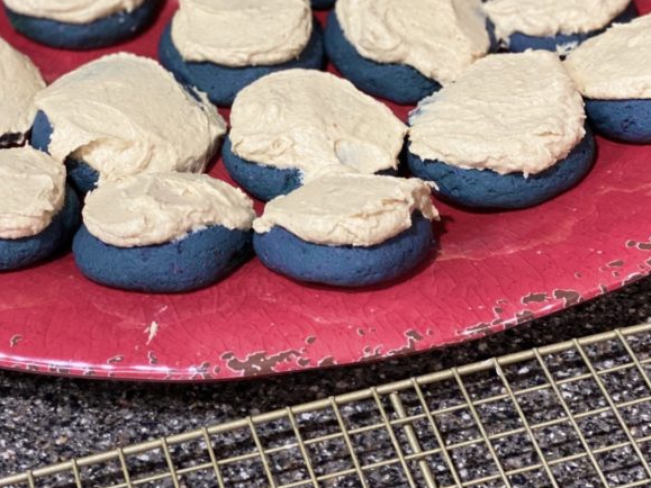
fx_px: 1730
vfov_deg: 16.0
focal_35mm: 92
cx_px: 251
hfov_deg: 21.3
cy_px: 124
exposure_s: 1/40
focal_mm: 6
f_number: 2
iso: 160
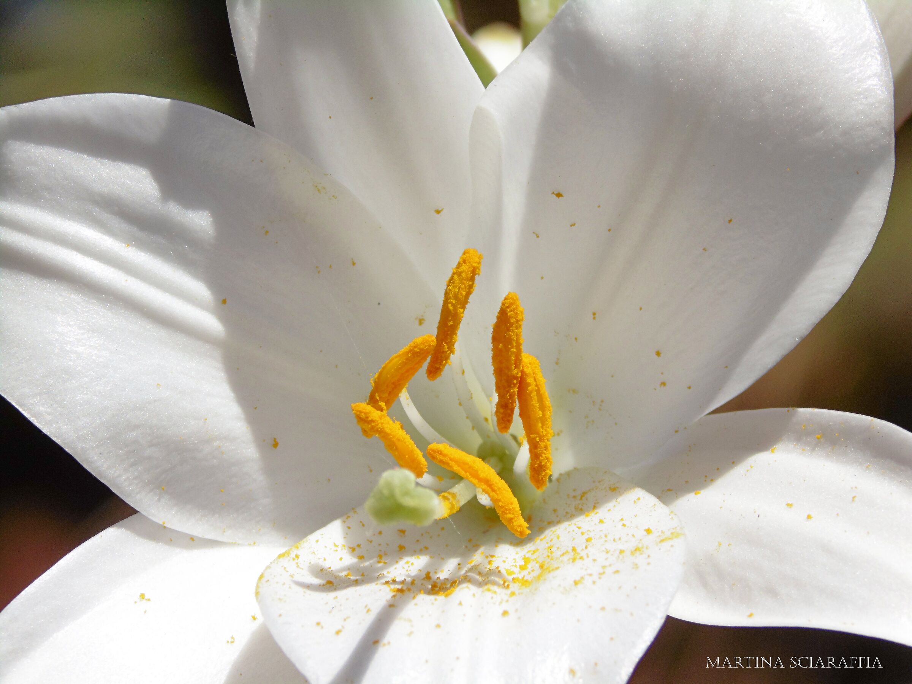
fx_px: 9300
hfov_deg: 5.6
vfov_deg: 4.2
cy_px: 342
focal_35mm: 353
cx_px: 456
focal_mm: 65.1
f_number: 5.9
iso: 100
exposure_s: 1/800
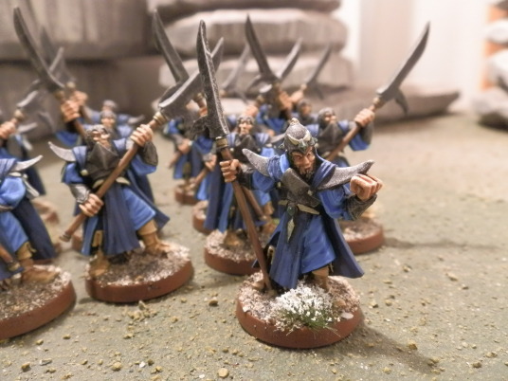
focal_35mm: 28
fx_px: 411
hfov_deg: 63.4
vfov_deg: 49.7
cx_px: 254
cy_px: 190
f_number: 3.1
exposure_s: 1/50
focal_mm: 5
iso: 400
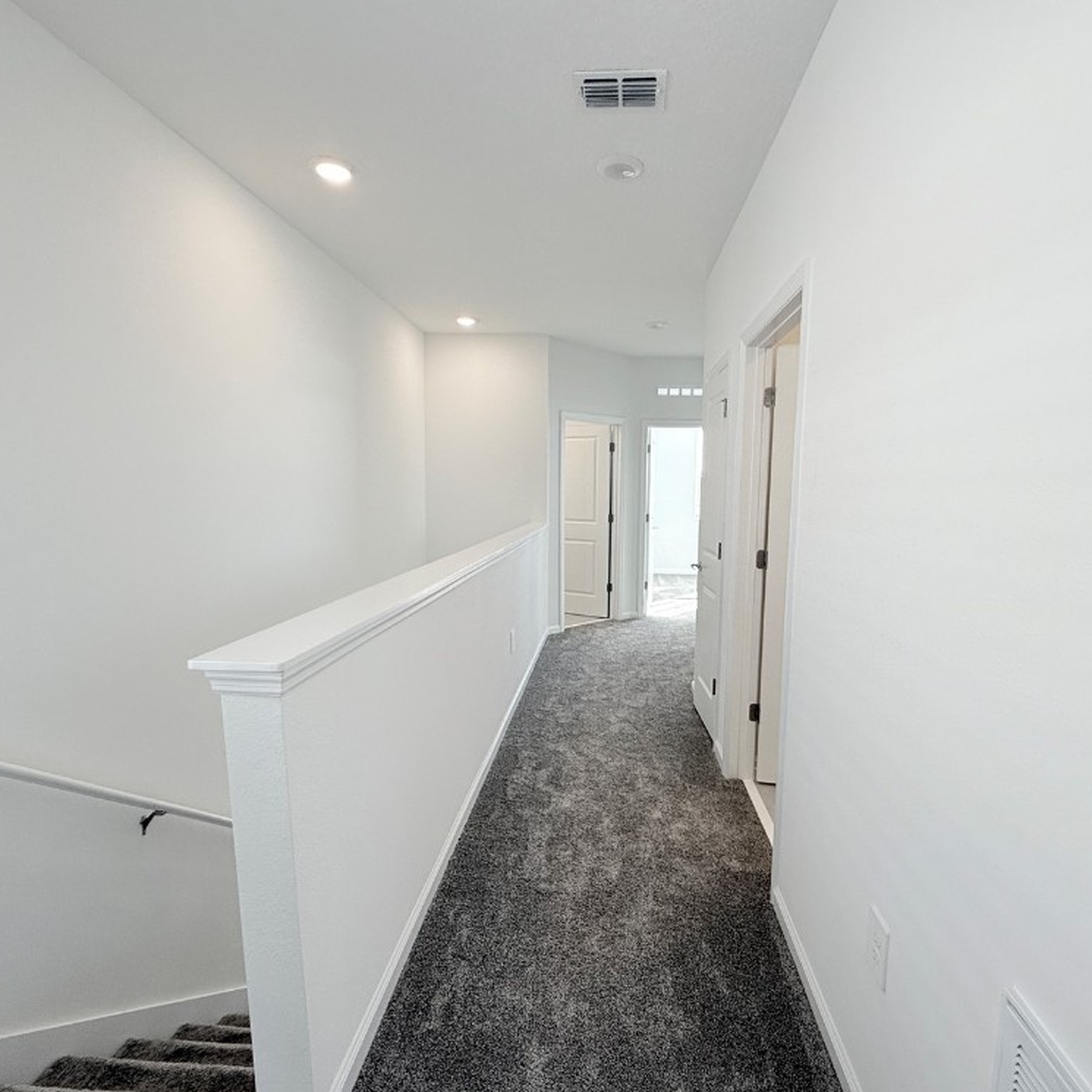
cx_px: 595
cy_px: 550
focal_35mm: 17
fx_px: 607
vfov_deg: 84.0
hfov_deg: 83.8
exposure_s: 1/120
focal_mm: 2.22
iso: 80
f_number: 2.2
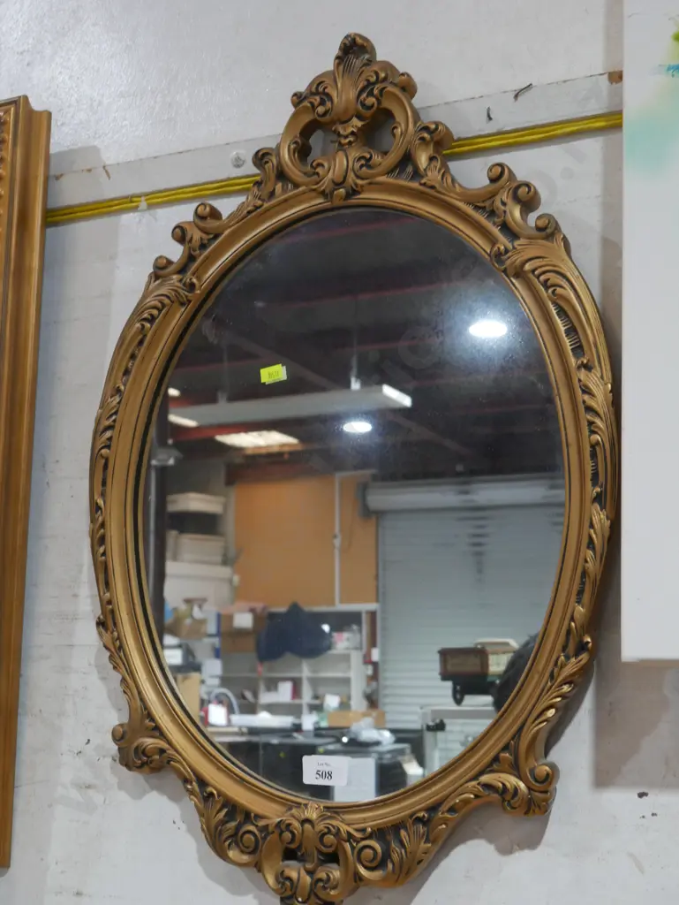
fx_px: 1307
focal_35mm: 50
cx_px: 340
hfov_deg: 29.1
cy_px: 452
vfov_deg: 38.2
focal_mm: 25
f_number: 6.3
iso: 1250
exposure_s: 1/60
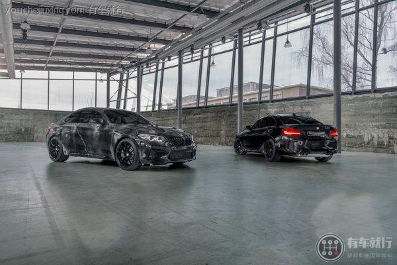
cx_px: 198
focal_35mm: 24
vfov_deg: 53.1
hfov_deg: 73.7
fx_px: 265
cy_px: 132
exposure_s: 1.6
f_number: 8
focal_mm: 24
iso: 100
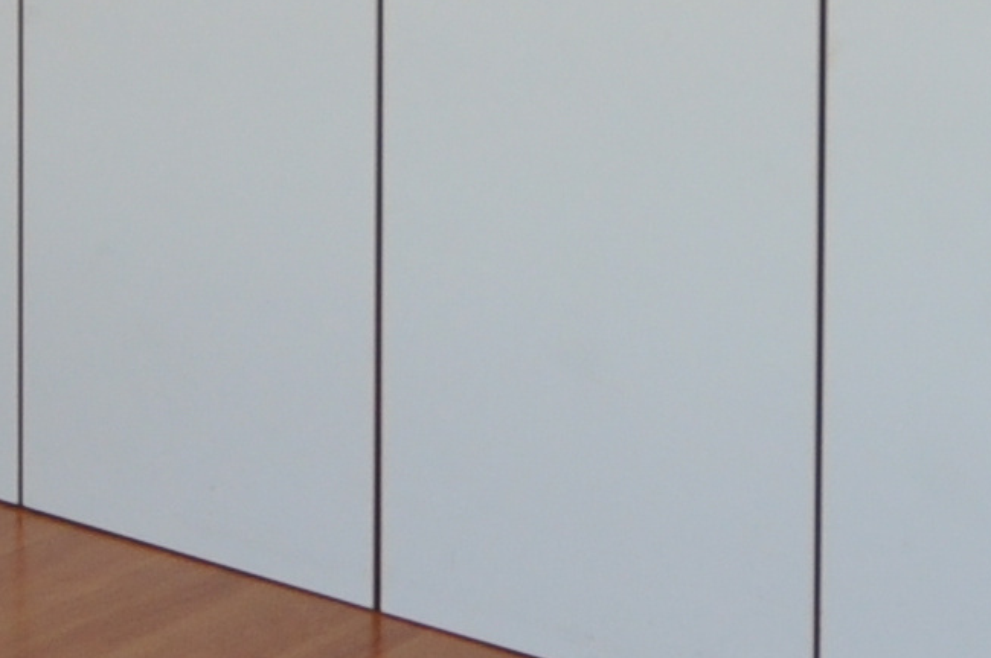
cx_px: 377
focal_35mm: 99
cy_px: -472
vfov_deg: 12.7
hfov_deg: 20.6
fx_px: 2722
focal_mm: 10
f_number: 4
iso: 320
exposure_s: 1/60
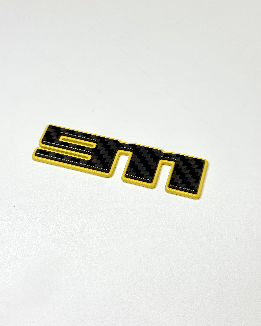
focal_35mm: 51
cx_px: 130
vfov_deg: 36.7
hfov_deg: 29.7
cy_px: 159
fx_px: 492
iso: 50
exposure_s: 1/100
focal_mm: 6.76
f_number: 1.78
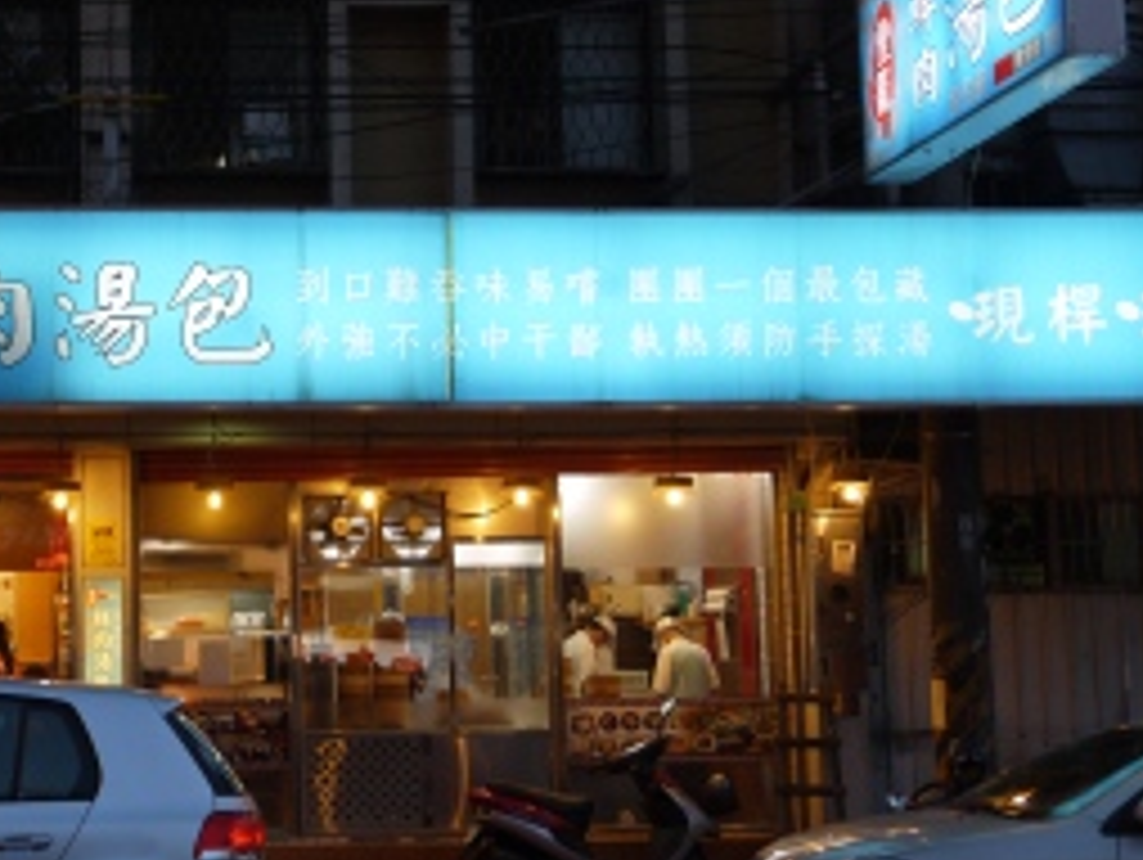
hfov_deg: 28.3
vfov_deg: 21.9
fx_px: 2214
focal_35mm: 67
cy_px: 365
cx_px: 220
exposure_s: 1/60
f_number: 4.3
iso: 500
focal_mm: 19
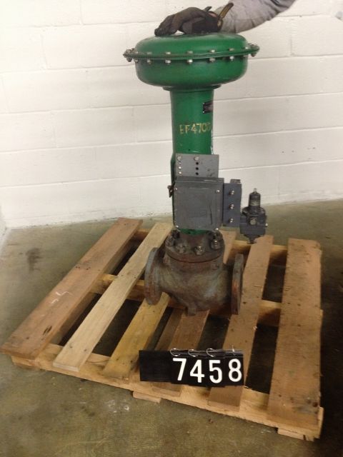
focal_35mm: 35
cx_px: 172
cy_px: 228
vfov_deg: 52.6
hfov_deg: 40.7
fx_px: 462
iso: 250
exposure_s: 1/20
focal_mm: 4.28
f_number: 2.4
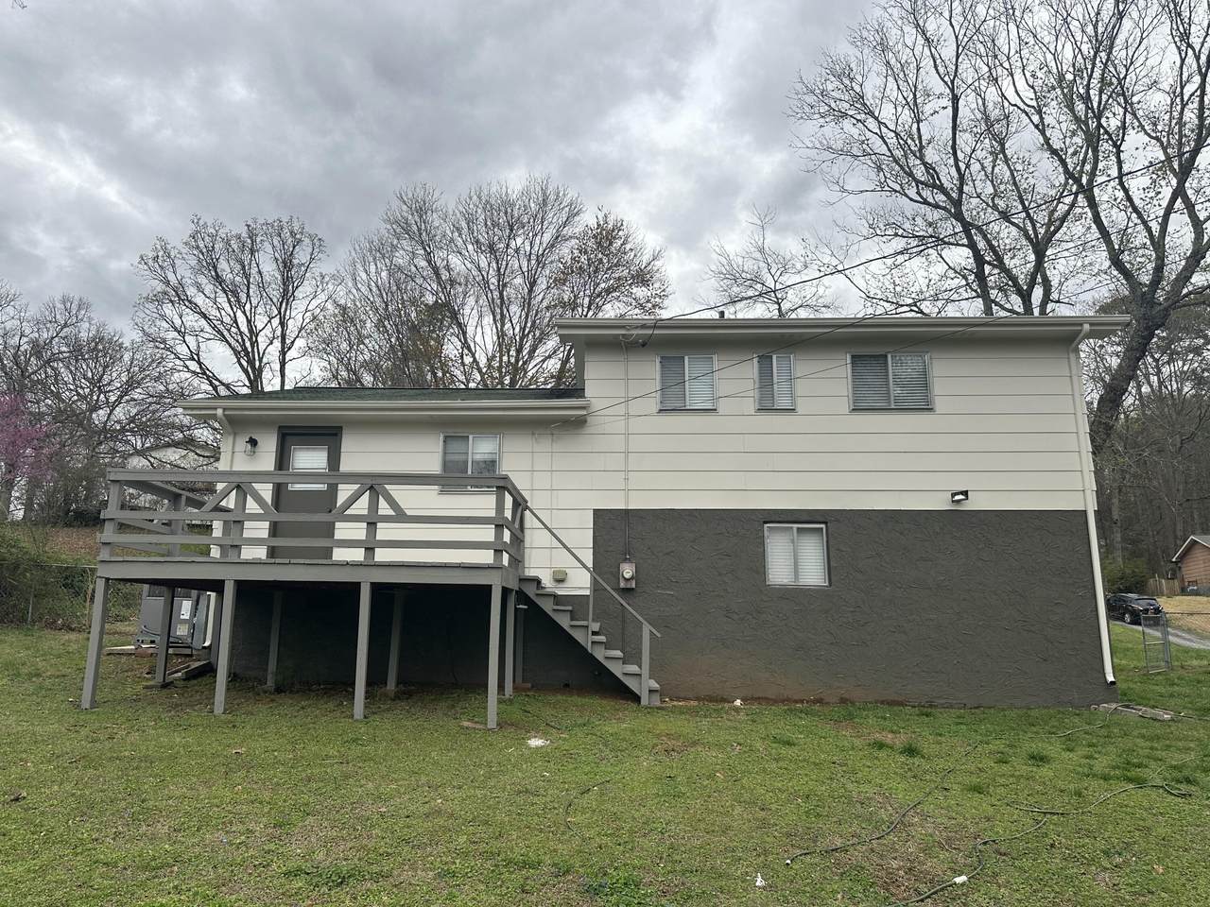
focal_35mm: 24
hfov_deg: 71.6
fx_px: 839
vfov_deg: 56.8
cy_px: 454
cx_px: 605
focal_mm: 6.86
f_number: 1.78
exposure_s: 1/694
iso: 80
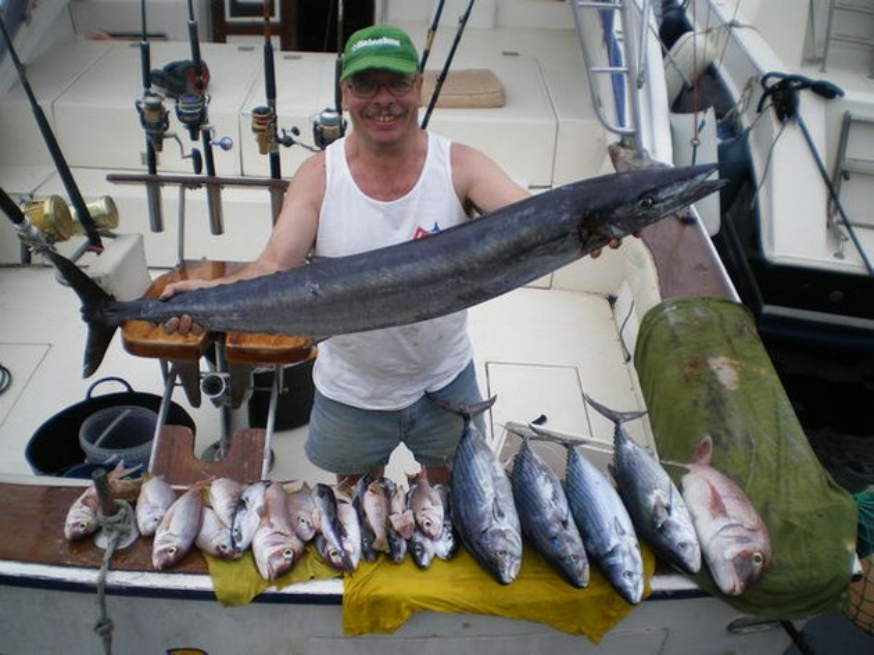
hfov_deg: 51.4
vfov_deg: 39.6
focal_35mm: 36
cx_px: 437
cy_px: 328
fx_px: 909
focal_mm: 6.3
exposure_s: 1/160
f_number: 3.1
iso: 50
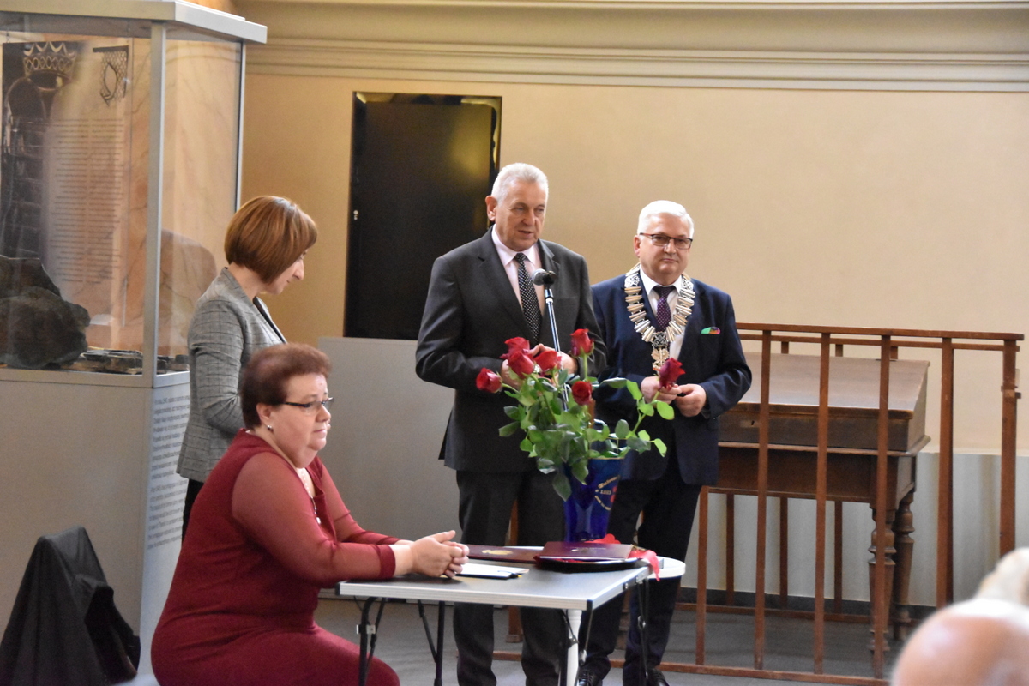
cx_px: 514
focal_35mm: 112
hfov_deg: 18.2
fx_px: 3215
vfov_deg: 12.2
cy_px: 343
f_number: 5
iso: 11400
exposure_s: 1/125
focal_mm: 75
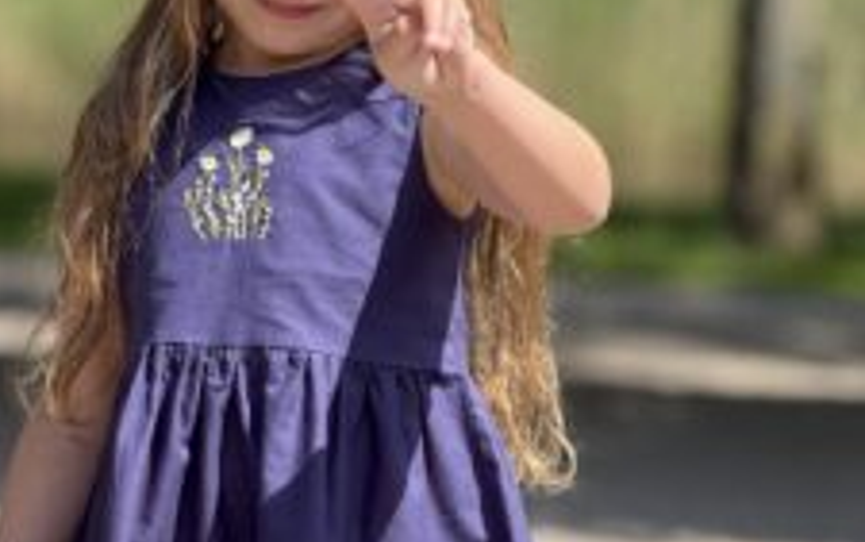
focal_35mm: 226
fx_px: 5332
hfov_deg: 9.3
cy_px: 300
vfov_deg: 5.8
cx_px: 292
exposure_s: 1/661
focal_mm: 15.66
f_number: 2.8
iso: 64
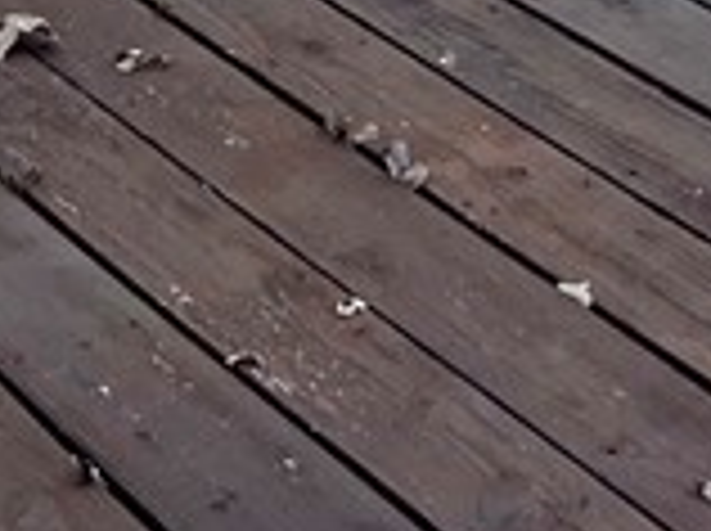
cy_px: -855
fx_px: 3466
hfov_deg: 11.3
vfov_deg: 7.9
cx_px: 1062
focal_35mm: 169
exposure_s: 1/1196
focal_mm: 5.7
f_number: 1.5
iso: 50
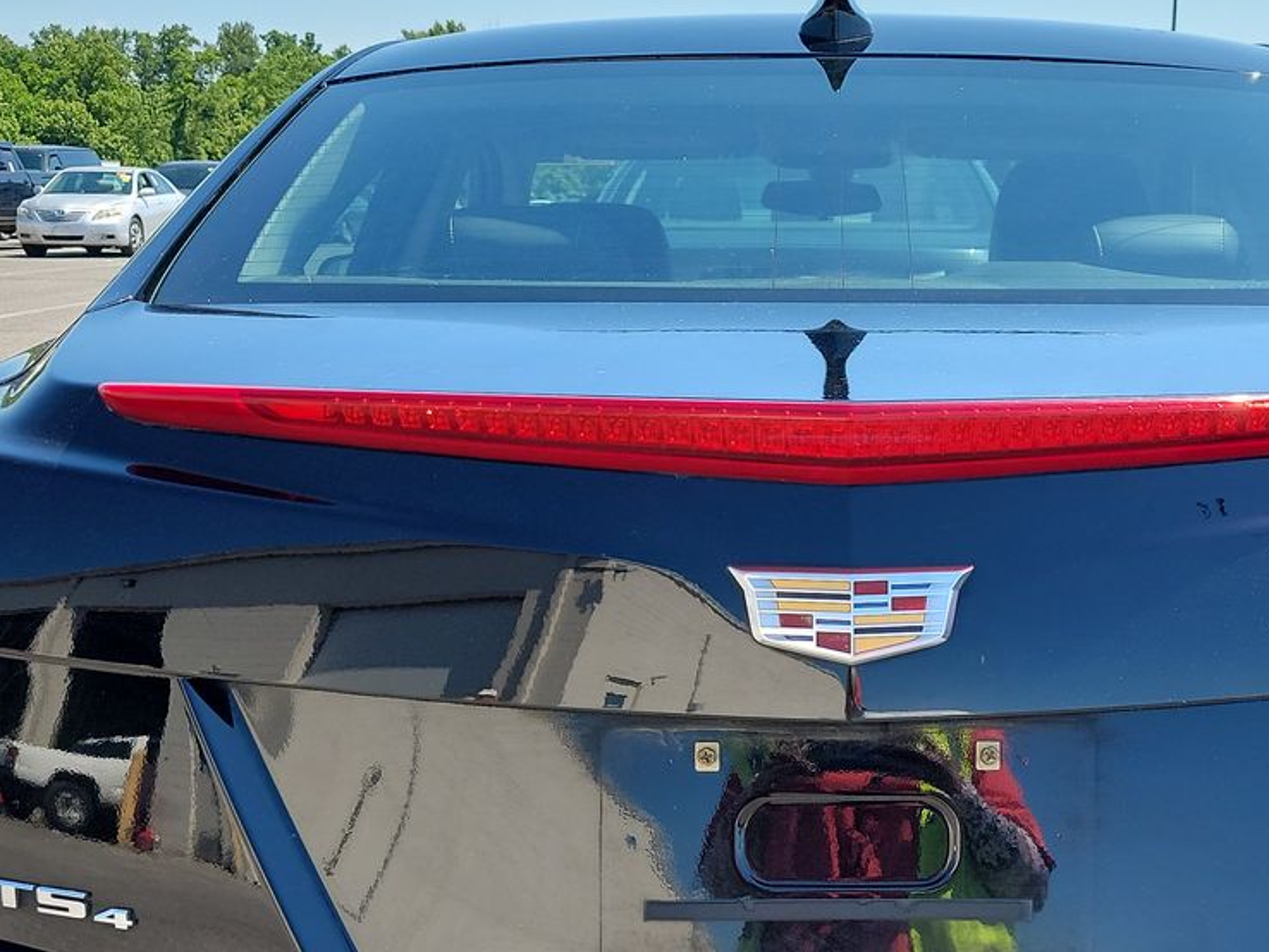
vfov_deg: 27.4
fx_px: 1907
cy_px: 773
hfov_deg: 36.5
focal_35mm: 52
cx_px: 839
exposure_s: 1/358
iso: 50
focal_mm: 6.7
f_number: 1.8
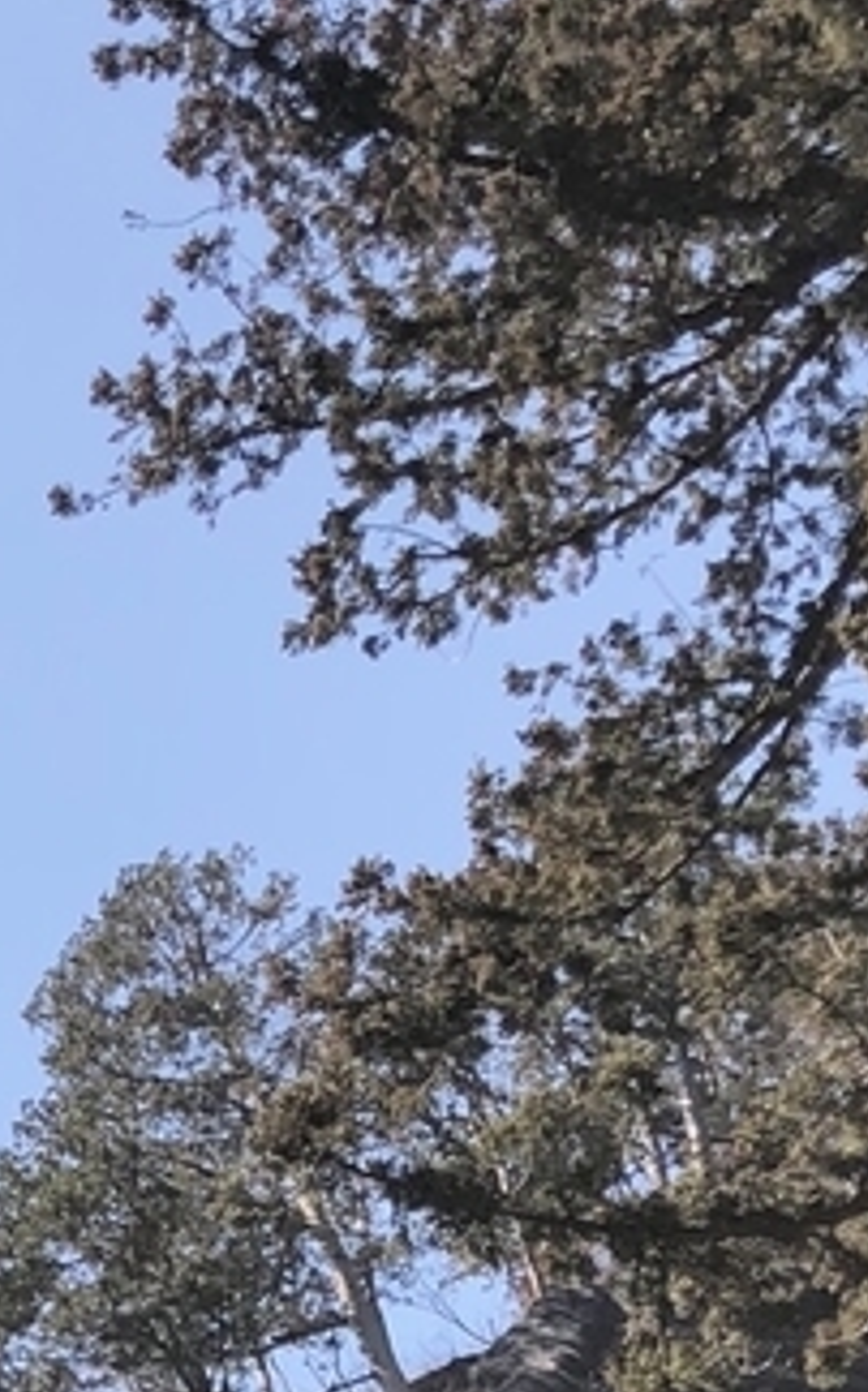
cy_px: 1835
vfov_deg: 17.7
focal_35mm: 110
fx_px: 4171
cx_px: -279
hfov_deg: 11.5
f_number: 1.8
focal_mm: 4
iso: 20
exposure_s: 1/1263
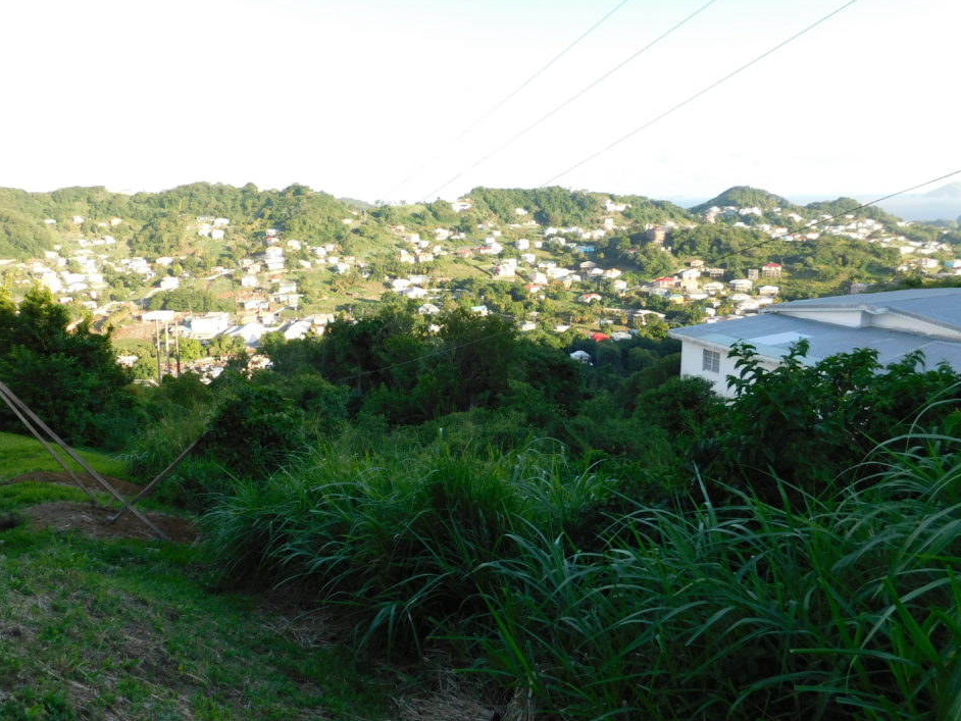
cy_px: 363
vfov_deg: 54.9
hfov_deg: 69.3
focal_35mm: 25
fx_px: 694
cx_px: 440
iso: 125
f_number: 3
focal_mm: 4
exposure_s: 1/400
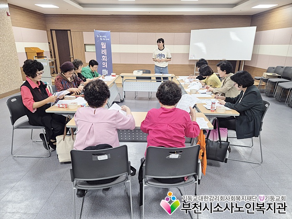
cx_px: 146
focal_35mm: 23
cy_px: 110
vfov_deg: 58.9
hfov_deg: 73.9
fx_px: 194
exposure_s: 1/120
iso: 320
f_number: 1.8
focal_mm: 5.4
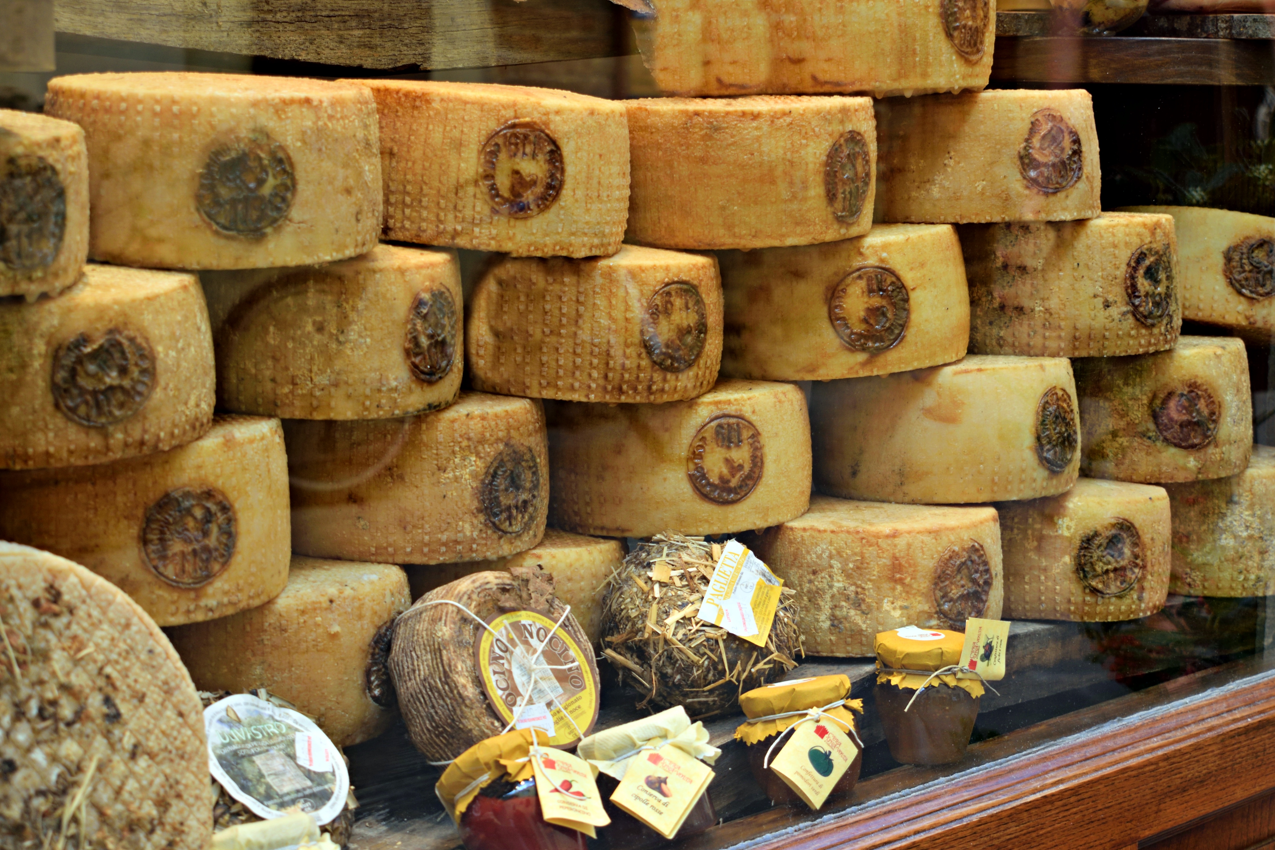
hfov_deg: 29.4
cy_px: 424
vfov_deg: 19.9
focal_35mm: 69
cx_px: 628
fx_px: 2426
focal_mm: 45
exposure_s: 1/60
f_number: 7.1
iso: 100
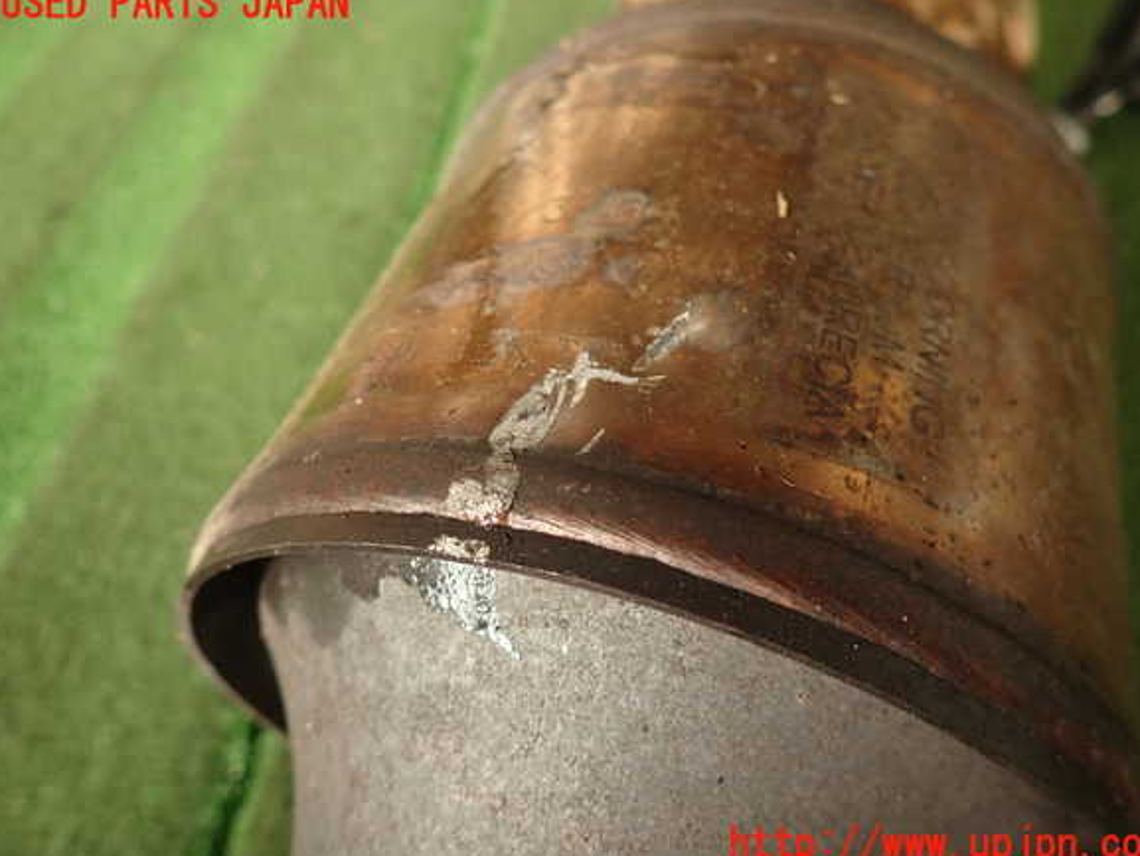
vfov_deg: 53.1
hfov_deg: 67.3
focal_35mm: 26
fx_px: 856
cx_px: 583
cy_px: 425
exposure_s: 1/50
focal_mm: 4.5
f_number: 2
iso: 200
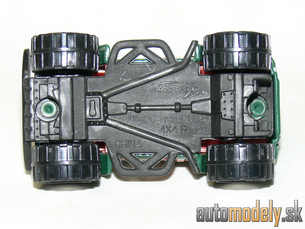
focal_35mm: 140
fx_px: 1234
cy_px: 114
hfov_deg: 14.1
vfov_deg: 10.6
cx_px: 152
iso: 100
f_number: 4
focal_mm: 18.7
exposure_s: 1/30
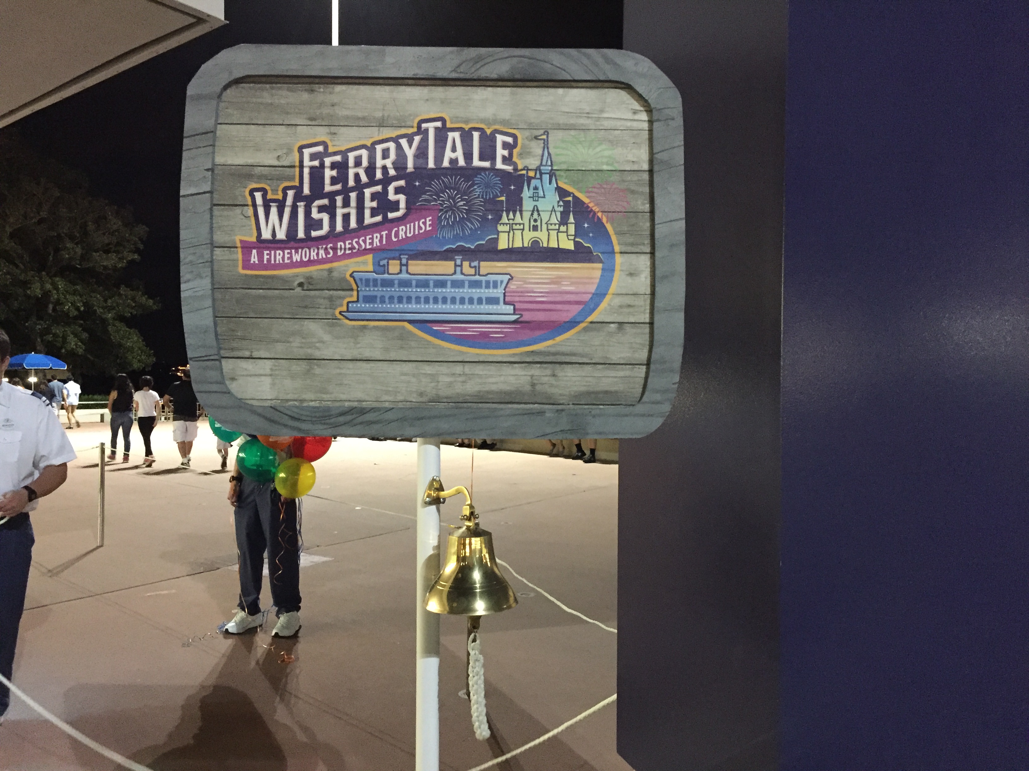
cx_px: 514
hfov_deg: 61.7
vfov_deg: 48.2
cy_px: 386
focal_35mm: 29
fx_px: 862
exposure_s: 1/15
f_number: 2.2
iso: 400
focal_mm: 4.15
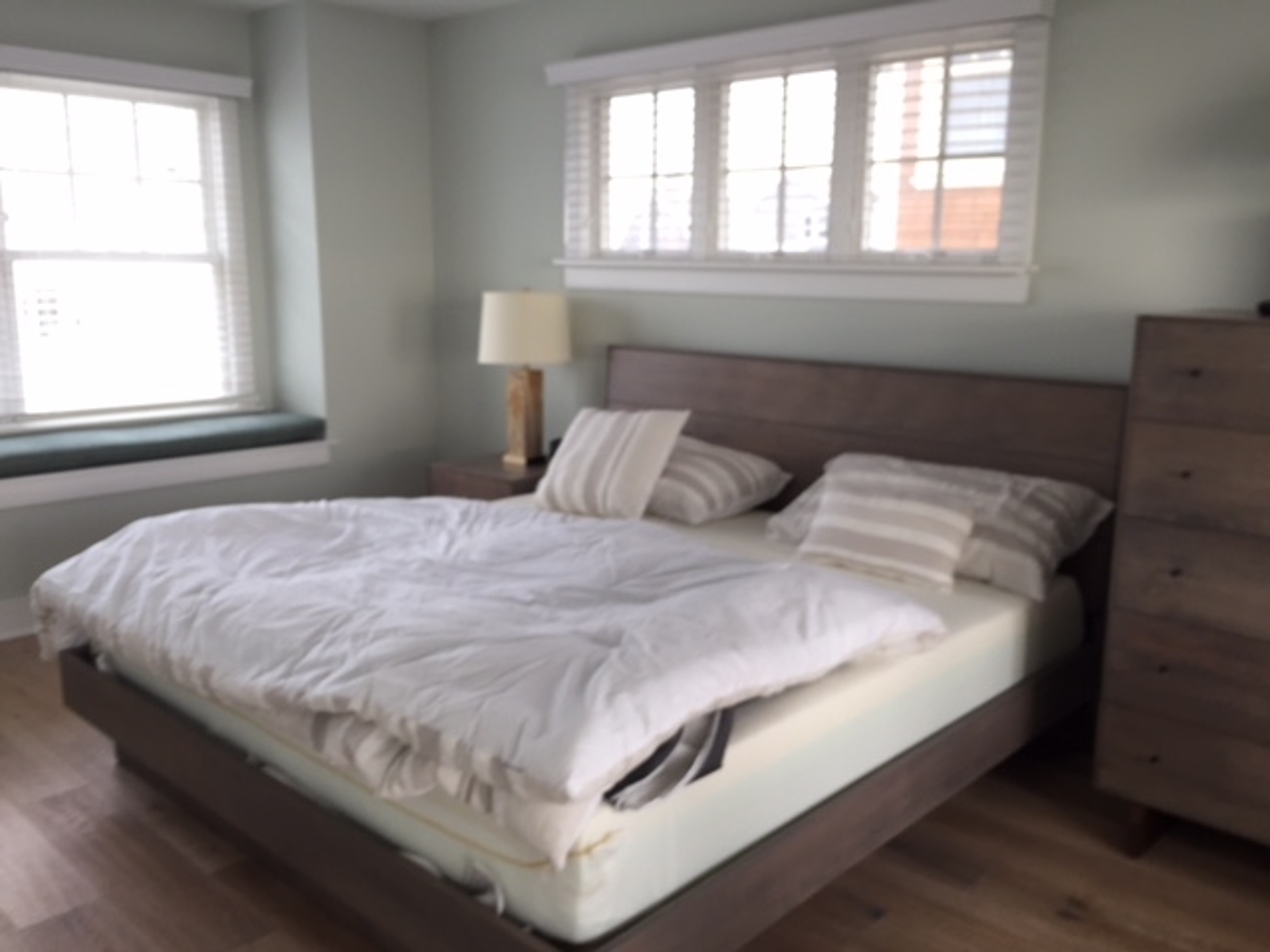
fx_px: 1064
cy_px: 476
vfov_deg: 48.2
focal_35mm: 29
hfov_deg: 61.7
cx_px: 635
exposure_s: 1/40
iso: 32
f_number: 2.2
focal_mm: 4.15
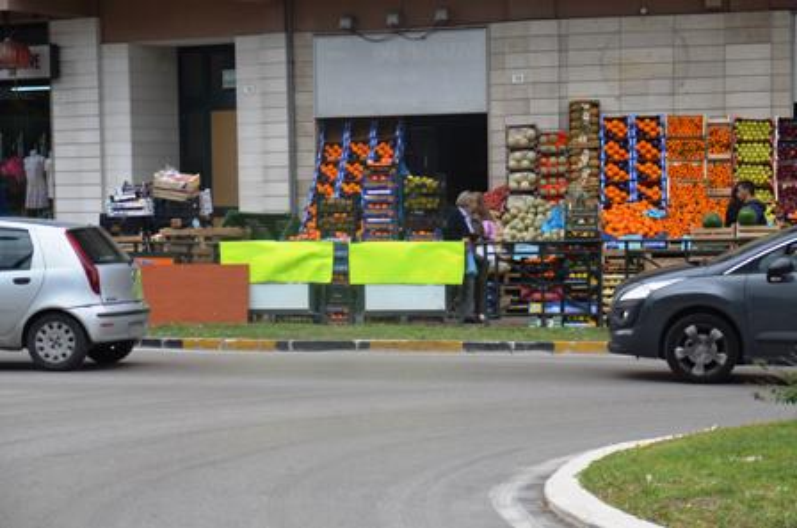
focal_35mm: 105
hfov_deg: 19.5
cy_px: 264
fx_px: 2320
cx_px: 398
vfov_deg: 13.0
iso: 250
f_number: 5.6
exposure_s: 1/500
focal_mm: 70
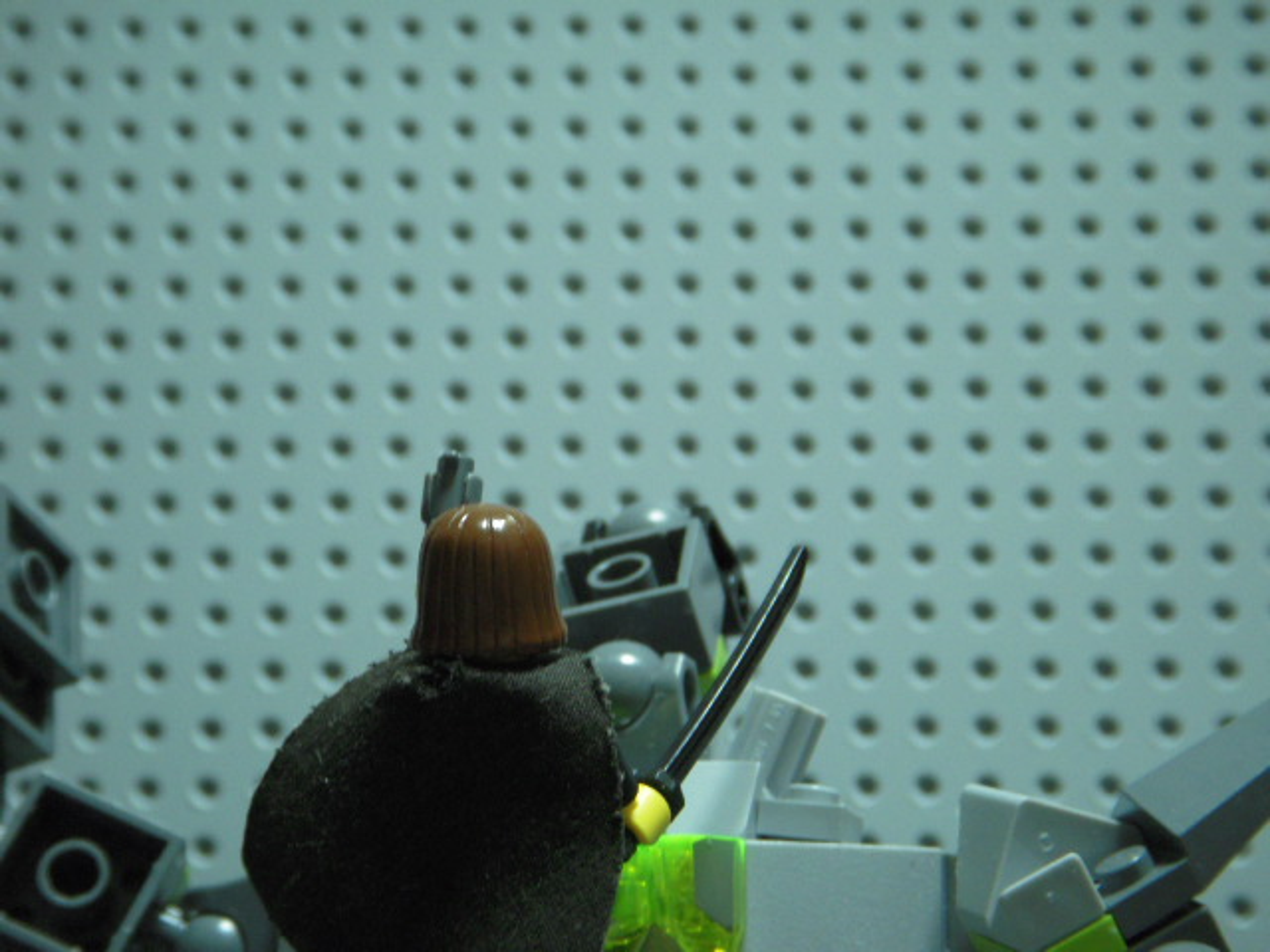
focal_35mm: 104
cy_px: 476
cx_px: 635
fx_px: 3816
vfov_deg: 14.2
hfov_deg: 18.9
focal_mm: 17.3
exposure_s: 1/6
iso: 400
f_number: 4.1
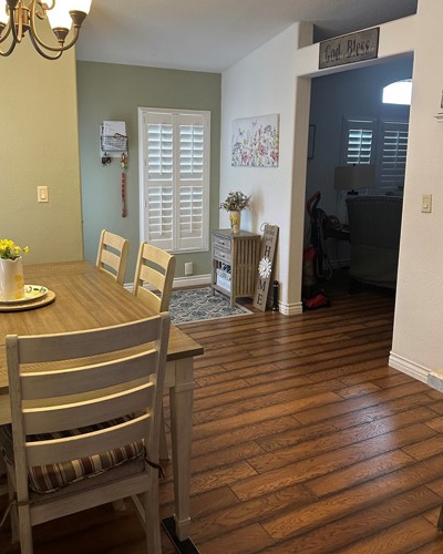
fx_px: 492
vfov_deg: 58.5
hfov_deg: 48.4
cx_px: 202
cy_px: 237
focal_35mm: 30
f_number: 1.78
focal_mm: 6.86
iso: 250
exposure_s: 1/60
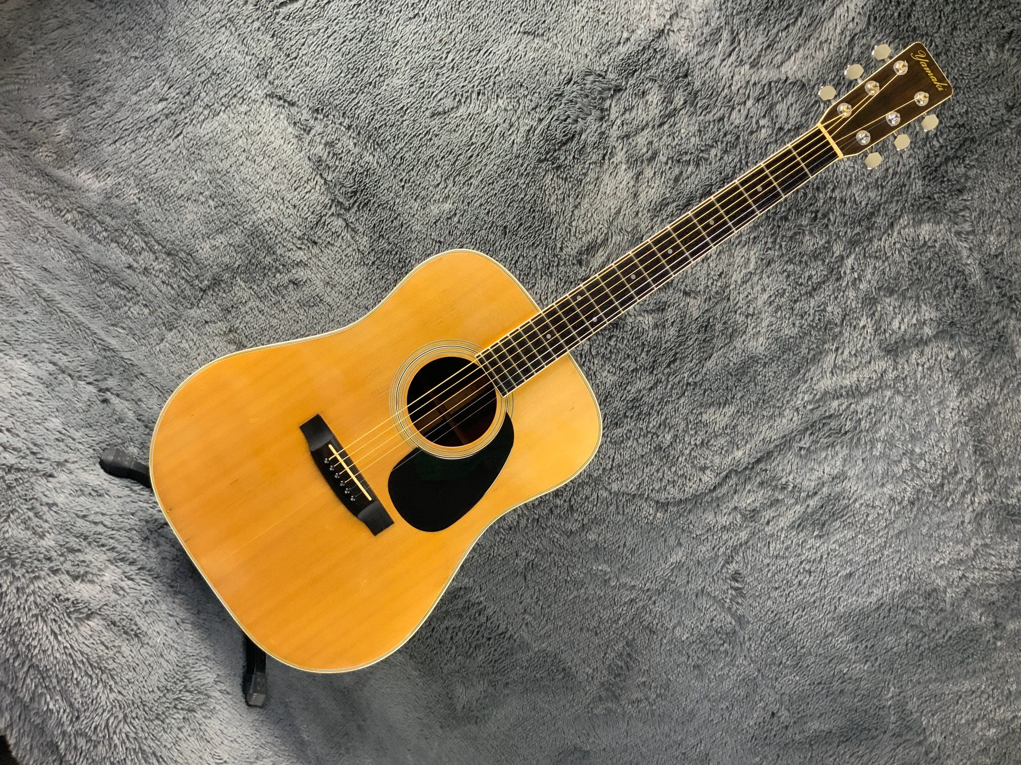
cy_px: 382
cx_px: 510
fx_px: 855
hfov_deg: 61.7
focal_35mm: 29
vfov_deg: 48.2
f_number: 1.8
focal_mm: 3
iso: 125
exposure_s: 1/60
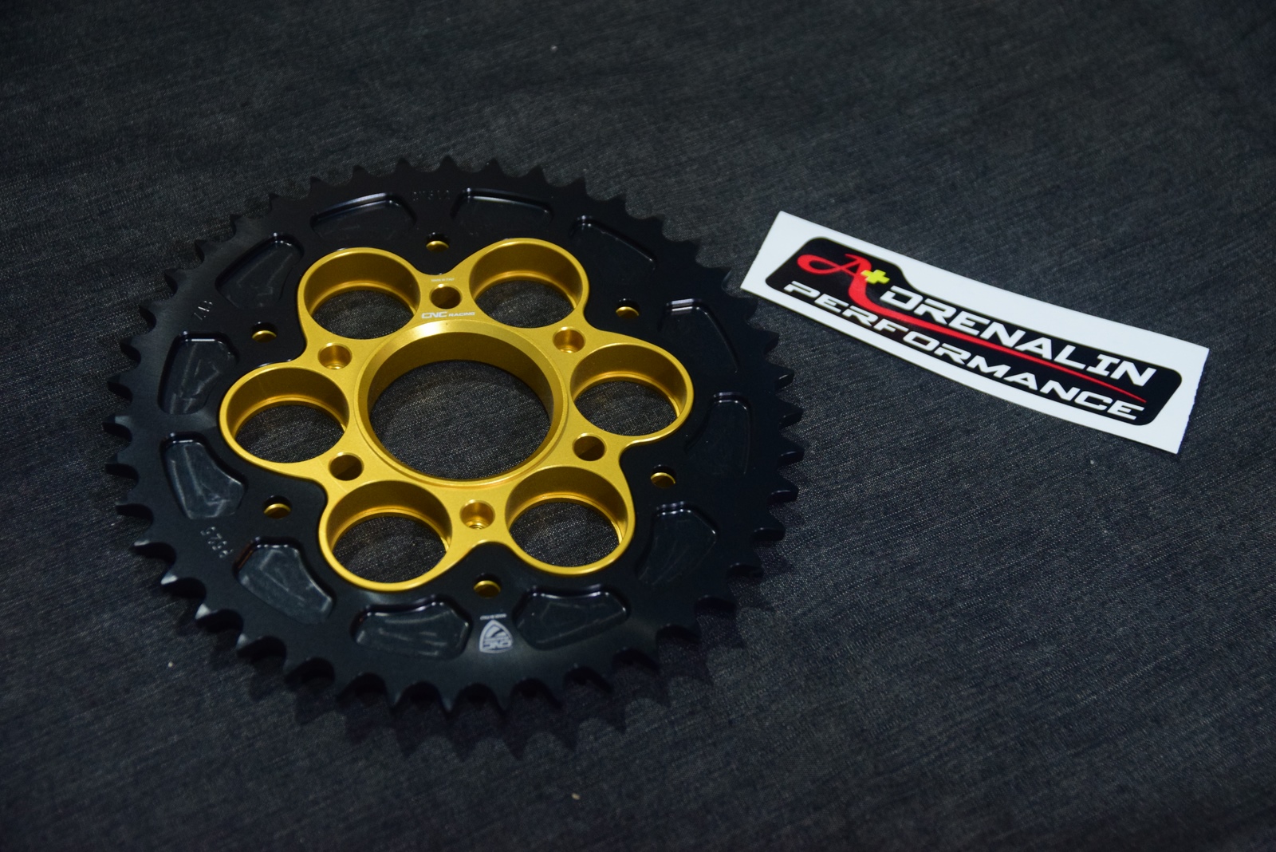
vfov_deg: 22.6
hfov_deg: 33.4
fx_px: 2127
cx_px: 638
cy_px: 426
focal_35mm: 60
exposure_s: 1/30
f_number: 4
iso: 2000
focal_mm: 40
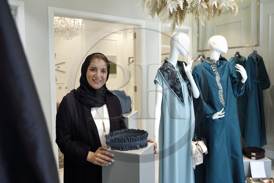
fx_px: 236
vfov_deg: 42.3
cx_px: 137
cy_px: 92
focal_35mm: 31
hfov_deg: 60.3
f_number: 5
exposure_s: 1/250
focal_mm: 31
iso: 1600
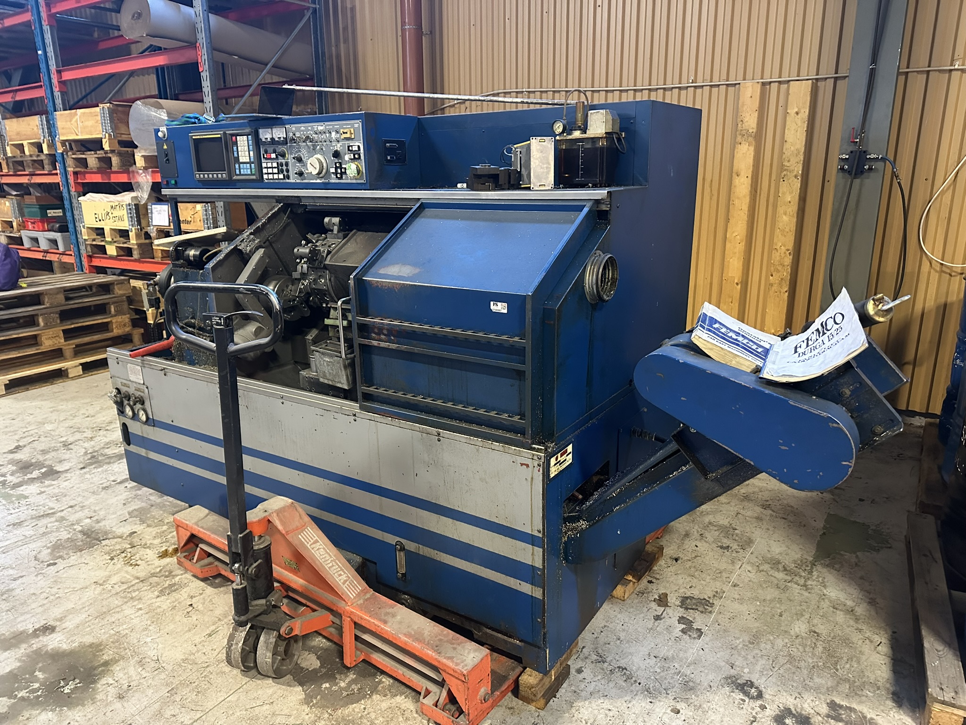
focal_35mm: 24
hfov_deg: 71.6
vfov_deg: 56.8
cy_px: 362
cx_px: 483
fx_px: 670
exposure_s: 1/33
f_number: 1.78
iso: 800
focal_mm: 6.86
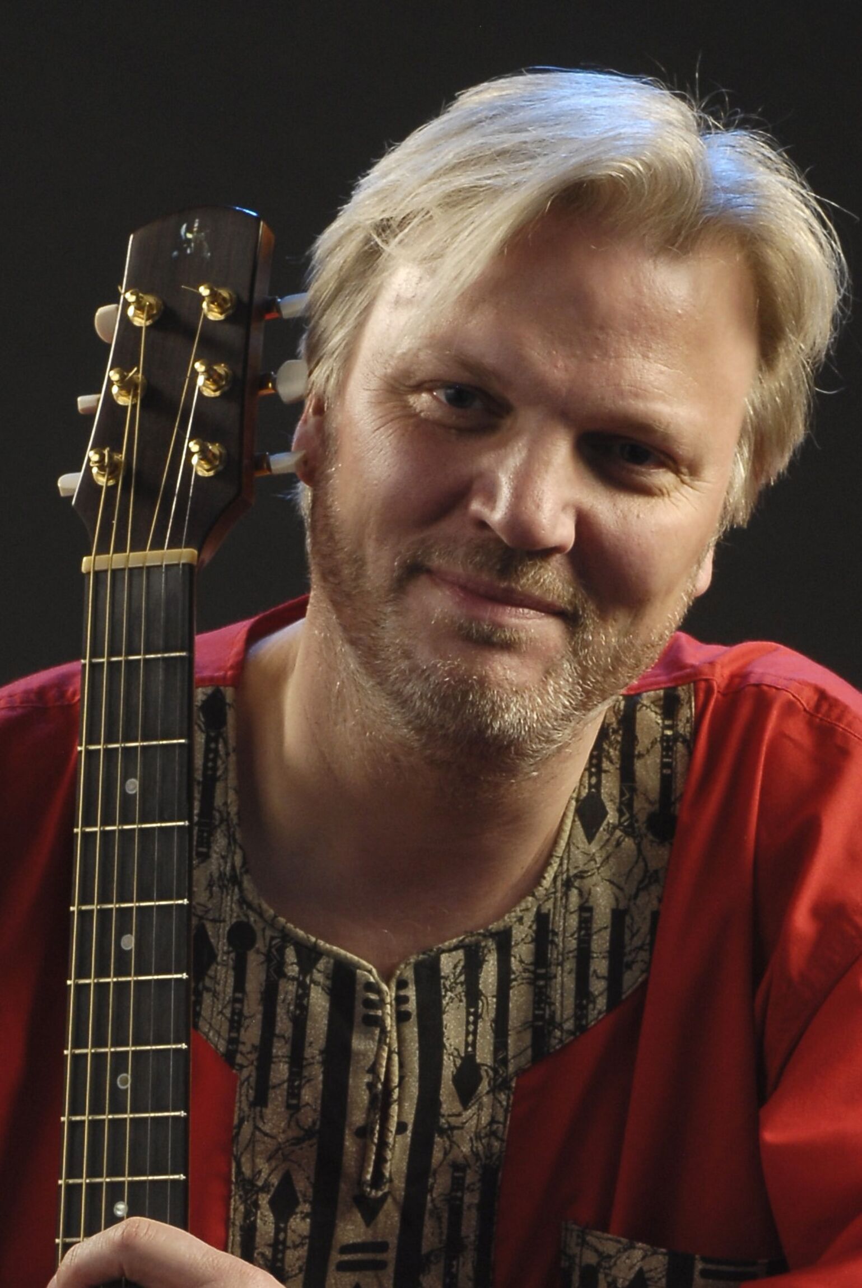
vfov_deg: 27.0
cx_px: 431
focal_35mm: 75
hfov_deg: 18.2
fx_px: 2687
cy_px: 644
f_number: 11
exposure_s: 1/80
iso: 250
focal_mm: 50
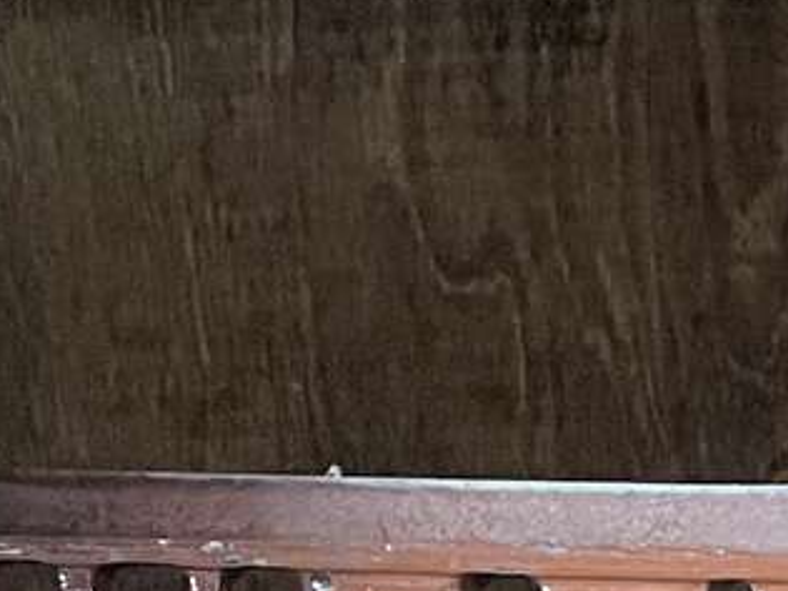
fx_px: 3755
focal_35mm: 165
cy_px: 1340
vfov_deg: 8.4
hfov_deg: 11.9
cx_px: 630
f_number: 1.6
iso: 500
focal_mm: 4.2
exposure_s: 1/49
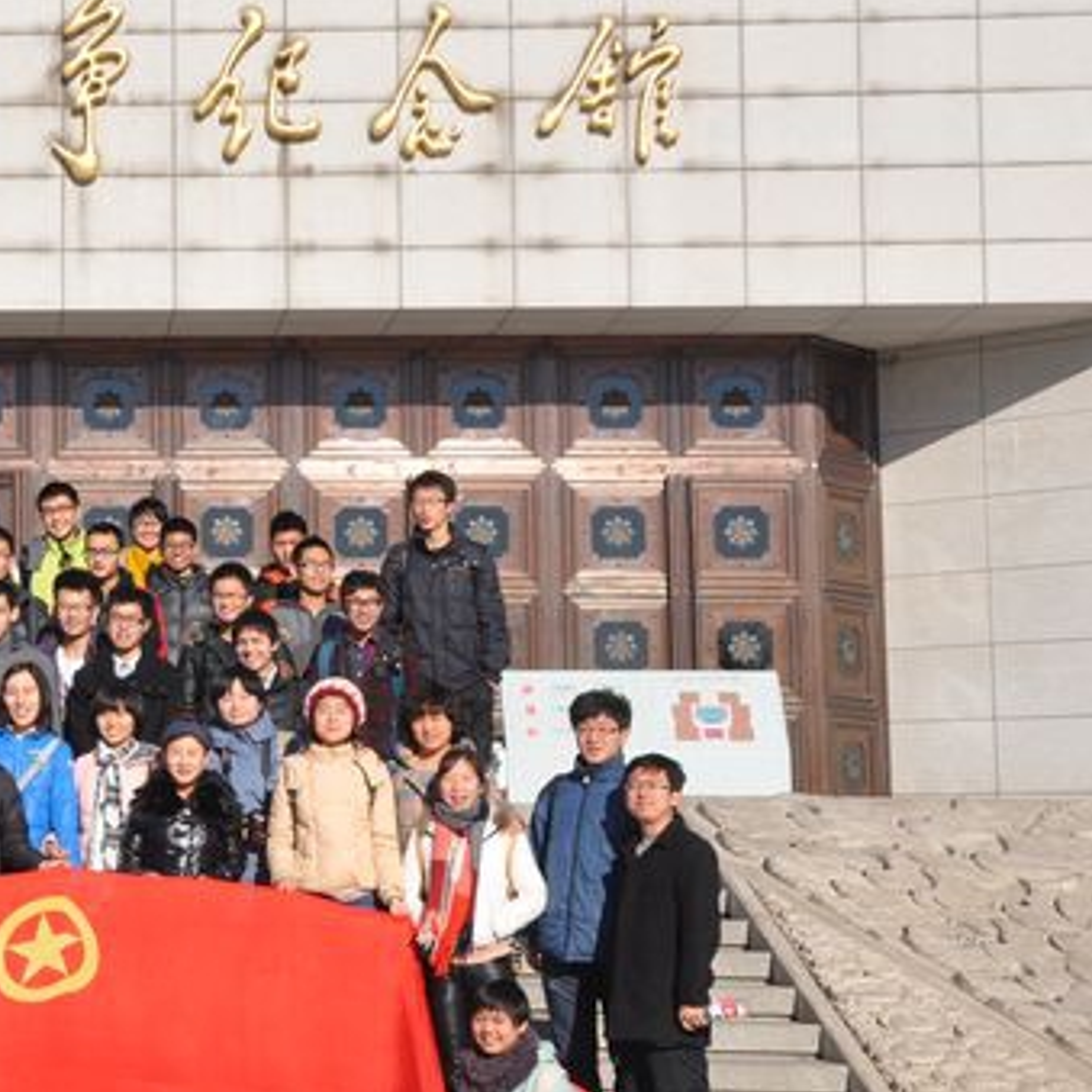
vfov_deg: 19.3
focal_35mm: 90
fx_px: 3212
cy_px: 520
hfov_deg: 18.4
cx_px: -193
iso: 400
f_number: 13
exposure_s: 1/640
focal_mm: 30
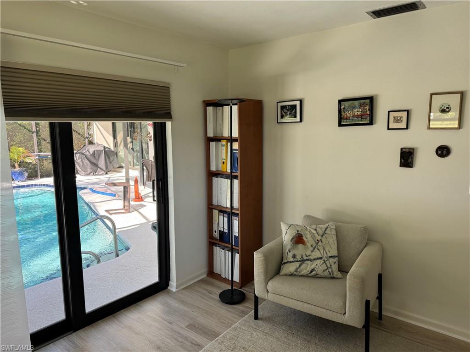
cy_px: 176
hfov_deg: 71.6
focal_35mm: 24
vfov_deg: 56.8
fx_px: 326
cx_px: 235
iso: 80
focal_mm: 6.76
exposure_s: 1/156
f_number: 1.78
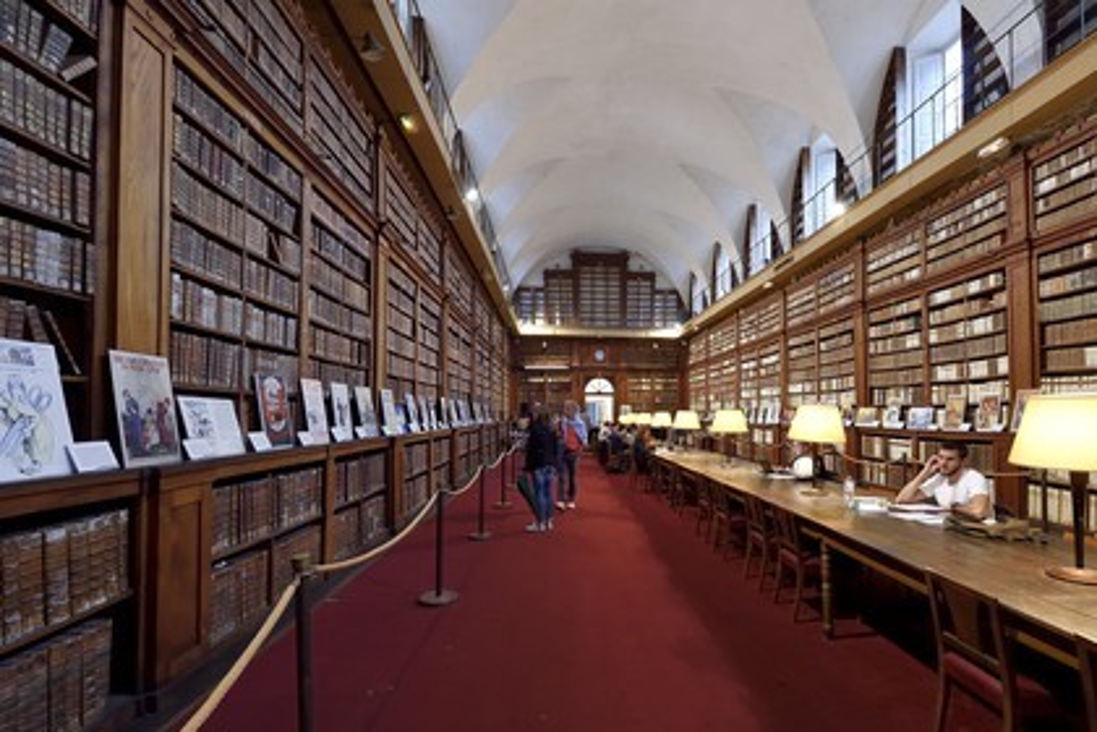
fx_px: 488
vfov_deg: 73.7
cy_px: 366
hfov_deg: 96.7
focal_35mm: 16
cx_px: 548
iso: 1600
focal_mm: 16
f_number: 6.3
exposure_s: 1/15
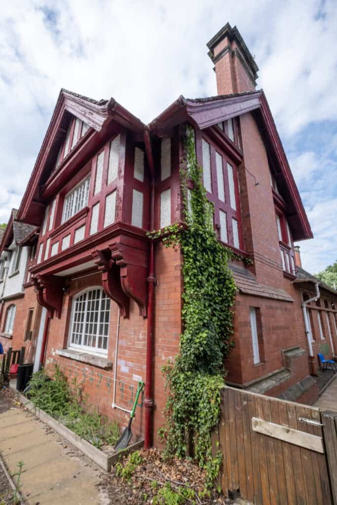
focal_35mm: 15
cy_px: 252
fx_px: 211
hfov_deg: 77.3
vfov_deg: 100.4
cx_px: 168
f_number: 10
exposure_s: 1/250
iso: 320
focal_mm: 10
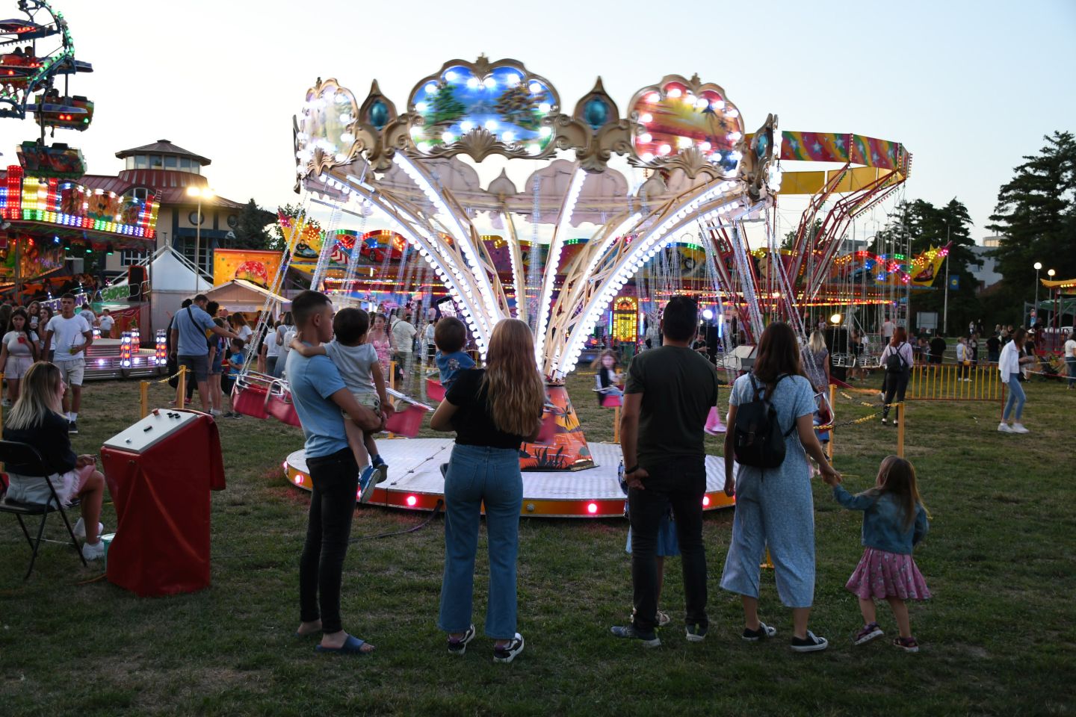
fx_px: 1016
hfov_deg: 55.8
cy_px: 358
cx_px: 538
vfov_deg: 38.9
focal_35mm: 34
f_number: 4
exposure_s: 1/60
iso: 500
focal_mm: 23
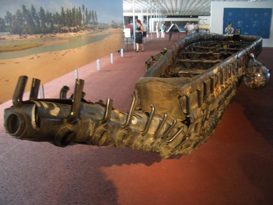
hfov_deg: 52.6
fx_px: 276
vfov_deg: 40.7
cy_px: 102
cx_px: 136
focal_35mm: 35
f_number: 2.6
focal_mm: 5.8
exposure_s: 1/8
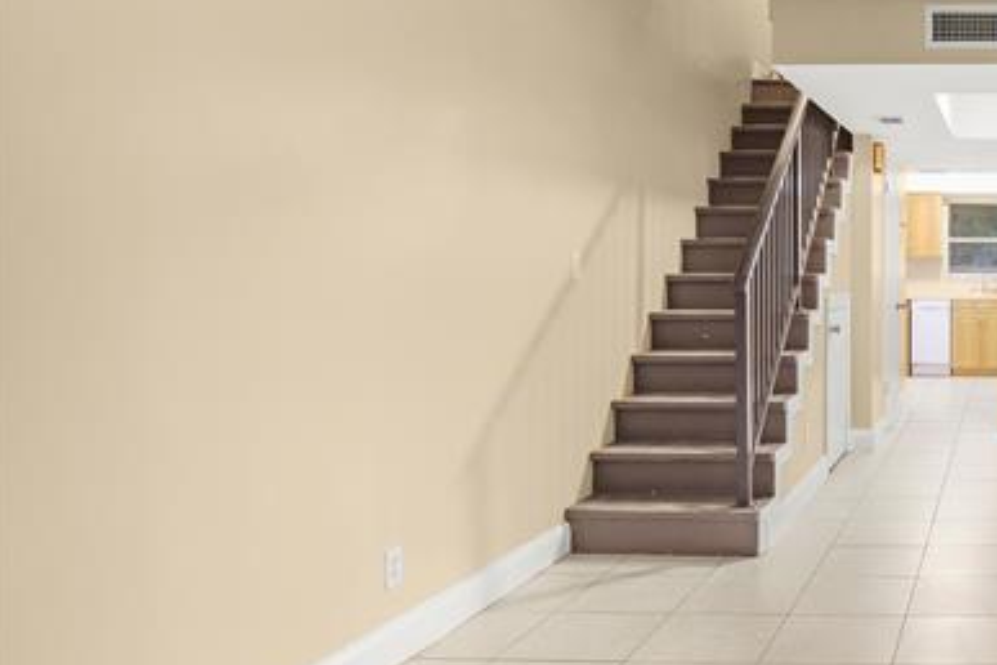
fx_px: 858
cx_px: 1023
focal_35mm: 31
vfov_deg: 42.1
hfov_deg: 48.3
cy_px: 264
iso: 100
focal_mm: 10
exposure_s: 1/8
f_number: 8
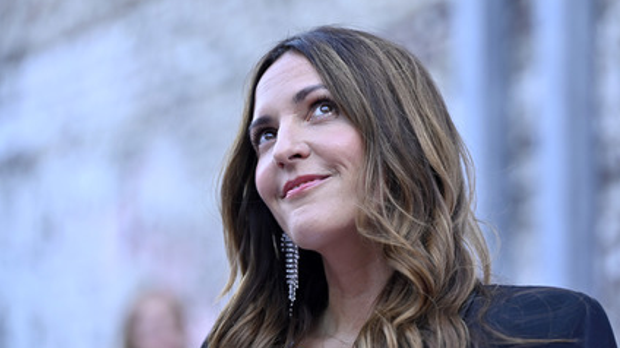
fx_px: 2235
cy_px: 211
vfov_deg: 8.9
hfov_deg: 15.8
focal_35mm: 136
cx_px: 318
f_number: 2.8
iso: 1000
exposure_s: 1/1000
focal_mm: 122
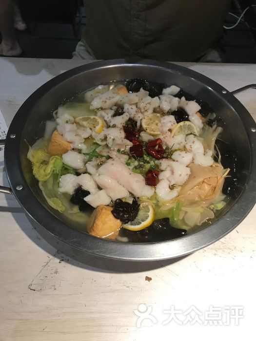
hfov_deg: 49.7
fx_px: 276
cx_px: 128
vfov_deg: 63.4
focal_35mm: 28
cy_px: 170
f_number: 1.8
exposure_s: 1/25
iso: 40
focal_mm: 3.99
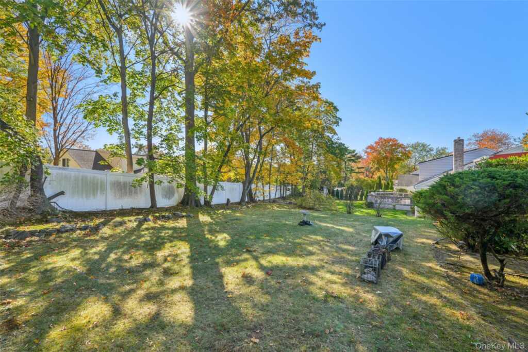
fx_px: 235
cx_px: 264
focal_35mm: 16
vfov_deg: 73.8
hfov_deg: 96.7
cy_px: 176
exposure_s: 1/80
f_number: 8
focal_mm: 16
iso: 100
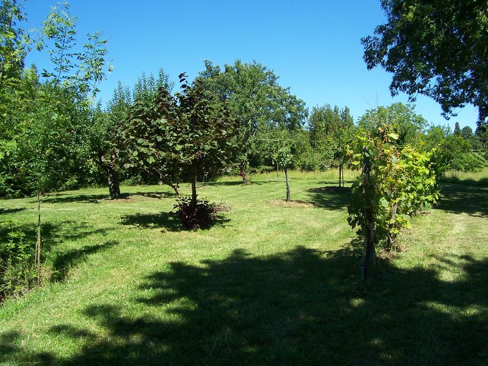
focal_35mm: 34
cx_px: 244
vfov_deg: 41.8
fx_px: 479
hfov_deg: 54.0
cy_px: 183
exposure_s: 1/250
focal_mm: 5.6
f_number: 5.6
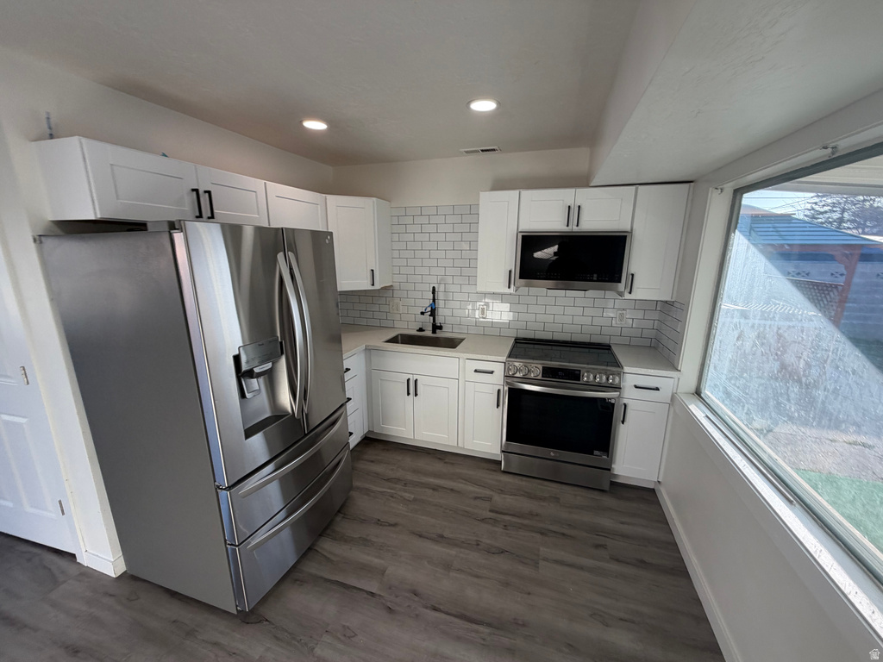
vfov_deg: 85.7
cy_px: 331
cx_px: 442
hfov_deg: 102.1
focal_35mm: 14
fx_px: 357
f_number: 2.2
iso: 50
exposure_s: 1/137
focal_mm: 2.22
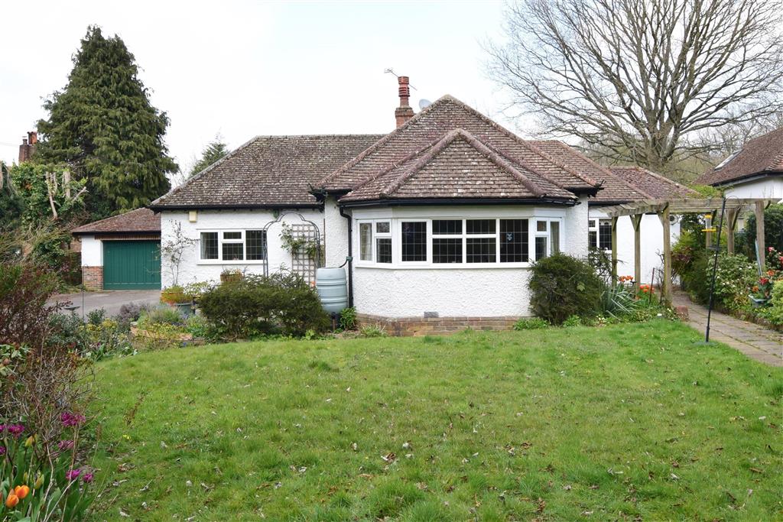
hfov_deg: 73.7
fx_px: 522
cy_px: 261
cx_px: 392
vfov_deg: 53.1
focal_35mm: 24
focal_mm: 16
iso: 400
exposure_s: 1/125
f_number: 10
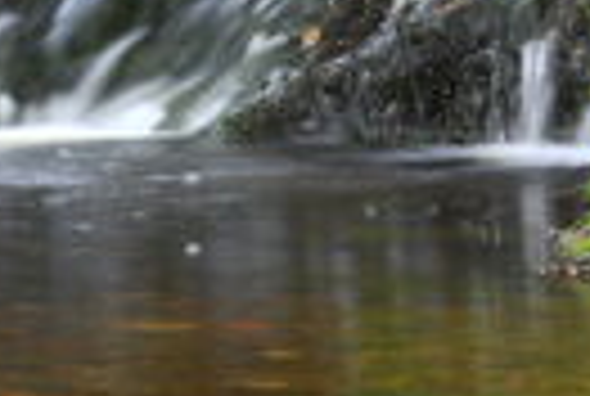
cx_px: 396
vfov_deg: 2.4
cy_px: -7
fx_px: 9347
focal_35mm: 569
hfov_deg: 3.6
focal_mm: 125
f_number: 22
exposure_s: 1.6
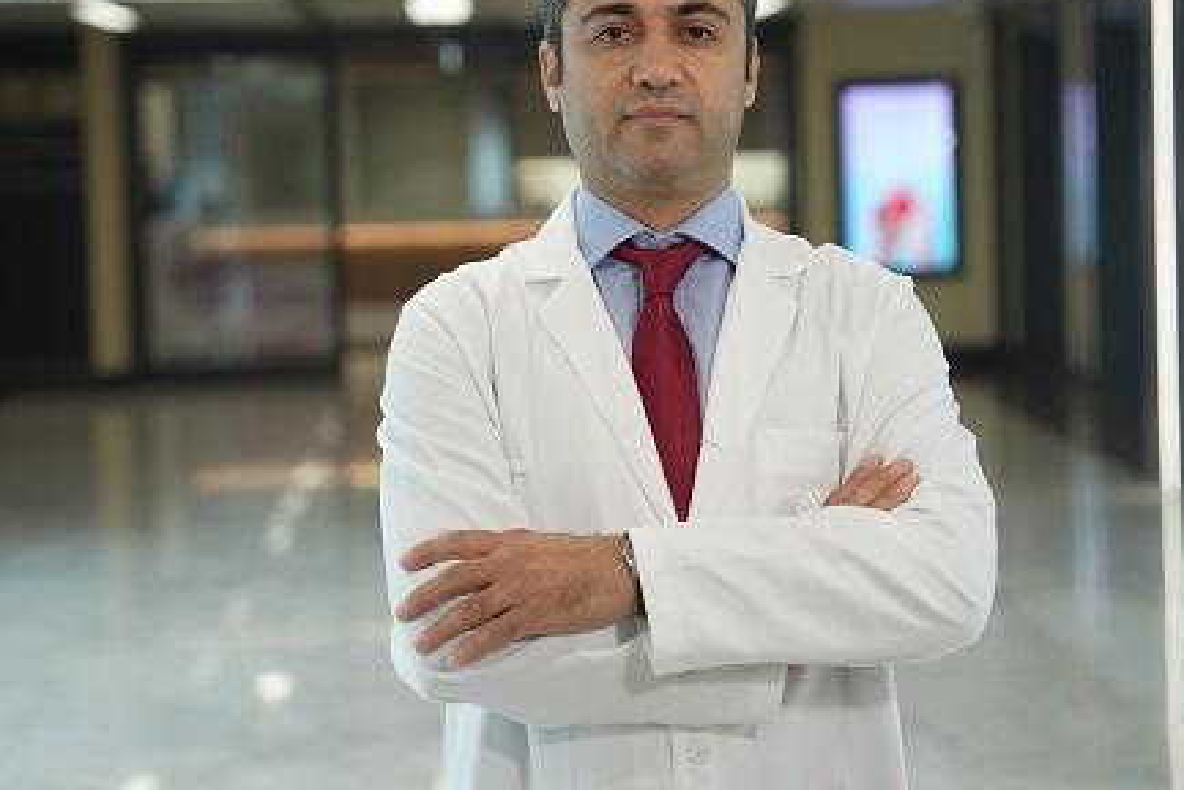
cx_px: 690
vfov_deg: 14.9
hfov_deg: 22.1
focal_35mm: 92
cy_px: 282
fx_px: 3027
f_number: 2.8
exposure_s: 1/160
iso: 500
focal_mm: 70
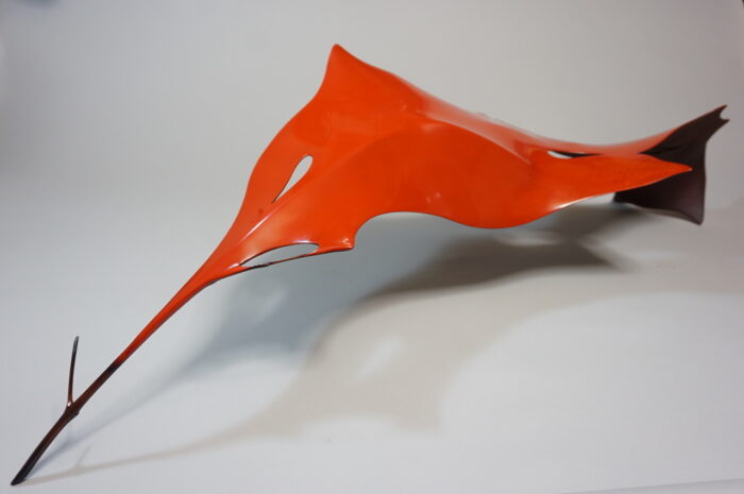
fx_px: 650
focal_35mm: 32
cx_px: 372
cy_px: 247
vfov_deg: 41.6
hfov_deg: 59.5
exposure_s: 1/15
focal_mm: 21
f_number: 4
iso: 200
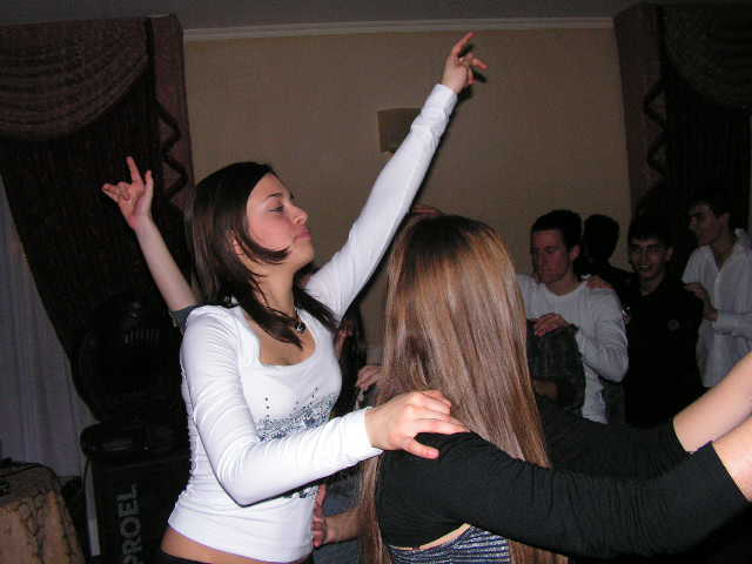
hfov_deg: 51.4
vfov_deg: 39.7
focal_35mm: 36
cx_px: 376
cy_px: 282
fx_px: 782
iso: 200
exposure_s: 1/40
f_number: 3.2
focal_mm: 6
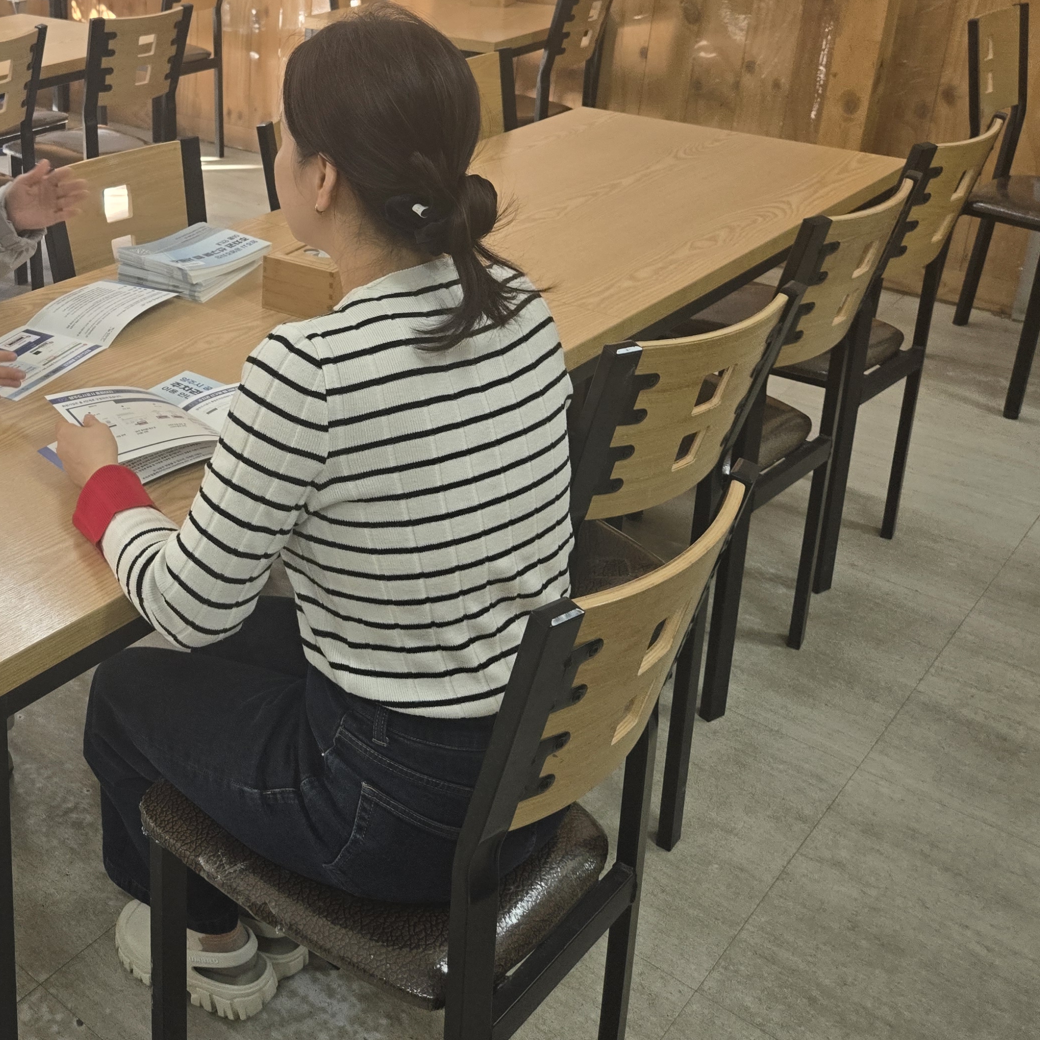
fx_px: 1326
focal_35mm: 39
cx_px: 90
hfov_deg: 39.5
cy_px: 313
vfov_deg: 42.0
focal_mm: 5.4
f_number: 1.8
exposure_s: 1/120
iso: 50
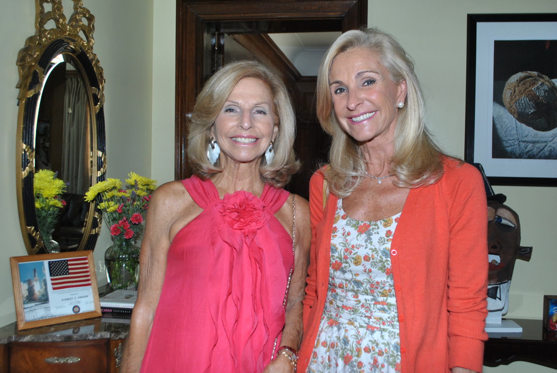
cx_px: 278
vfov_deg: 37.0
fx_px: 558
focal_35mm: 36
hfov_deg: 53.1
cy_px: 186
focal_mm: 24
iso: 400
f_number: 5.6
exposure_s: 1/80
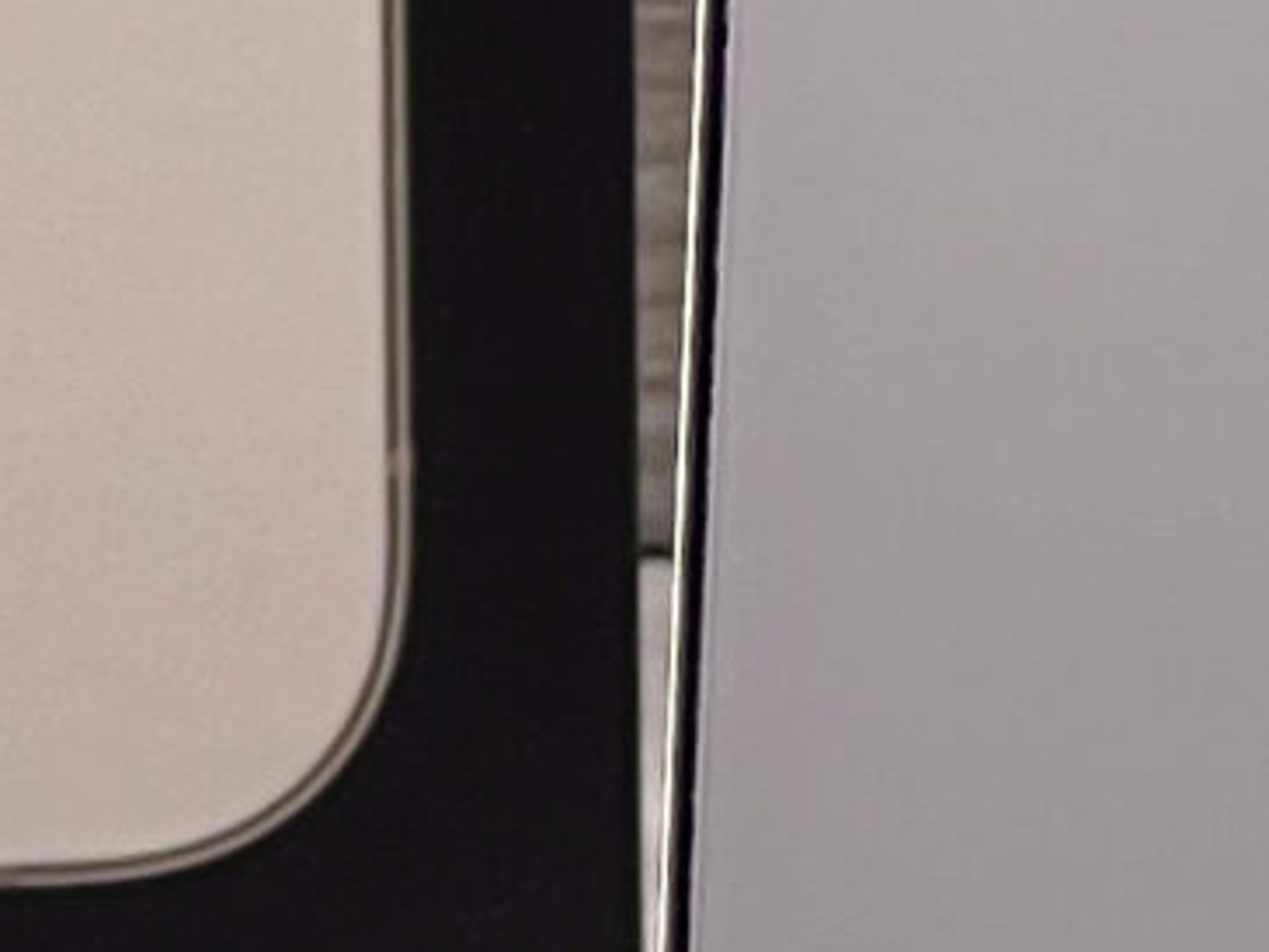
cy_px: -452
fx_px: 19803
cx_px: 1485
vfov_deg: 2.7
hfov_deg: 3.7
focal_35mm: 540
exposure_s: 1/100
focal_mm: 9
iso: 80
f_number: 2.8
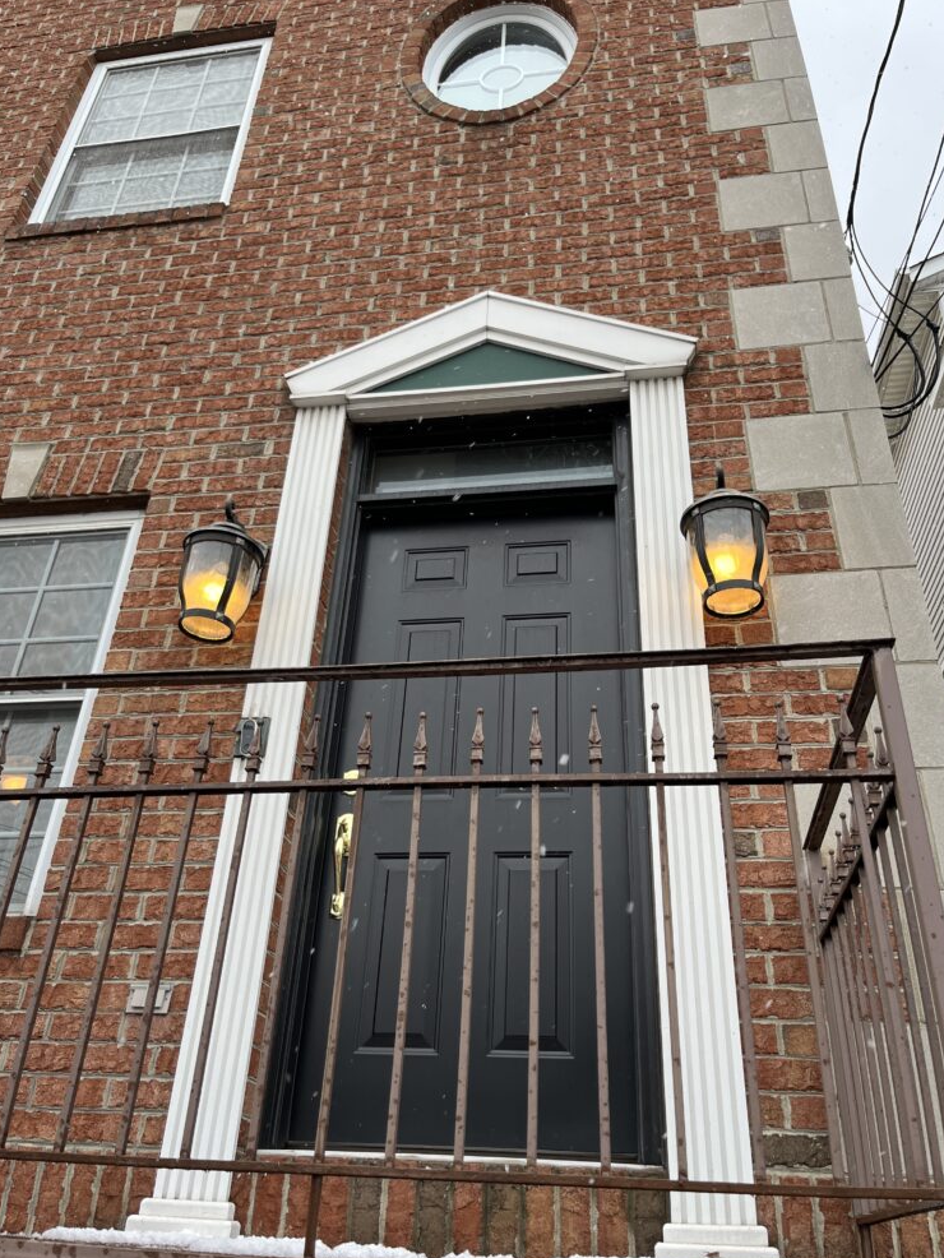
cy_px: 640
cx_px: 464
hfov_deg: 51.4
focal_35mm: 27
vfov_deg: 65.3
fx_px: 981
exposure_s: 1/149
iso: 32
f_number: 1.6
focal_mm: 5.1
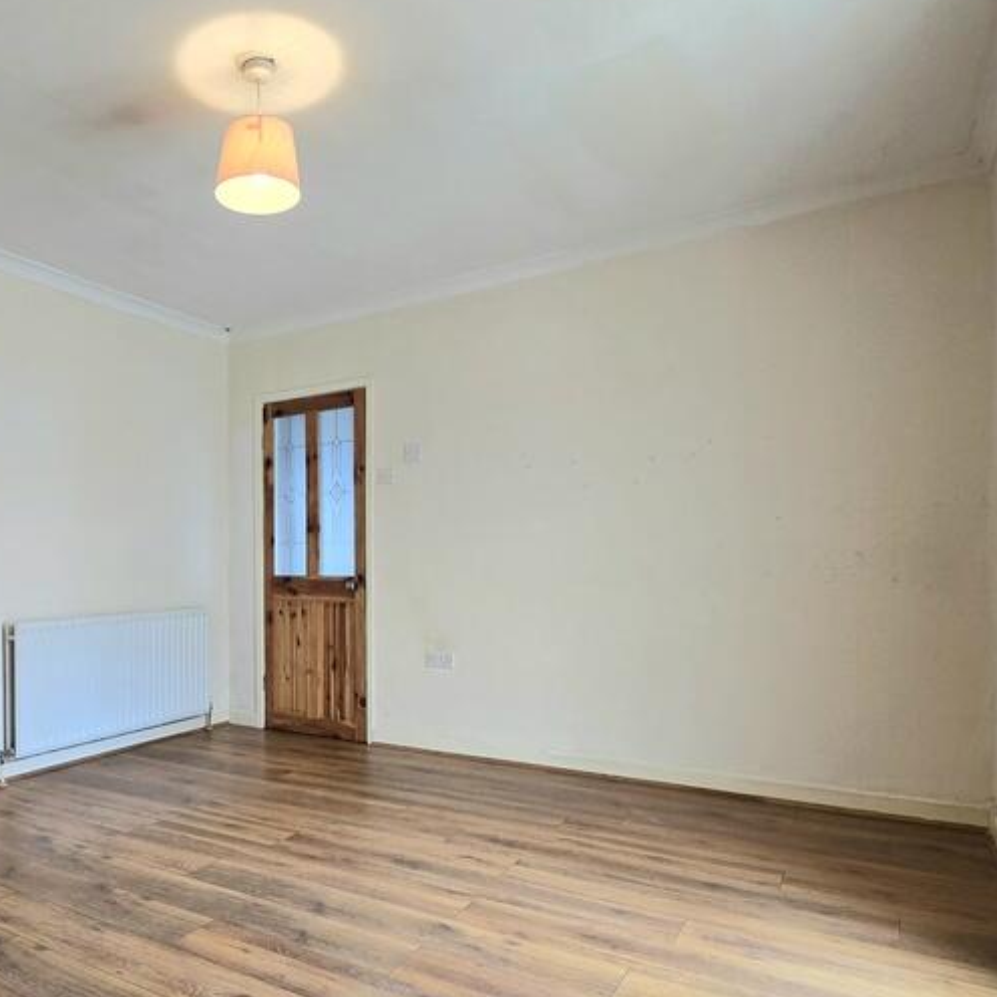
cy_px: 557
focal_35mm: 23
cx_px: 261
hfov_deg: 63.7
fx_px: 749
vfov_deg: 67.0
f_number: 2.2
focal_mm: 2.2
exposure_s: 1/50.3
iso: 125
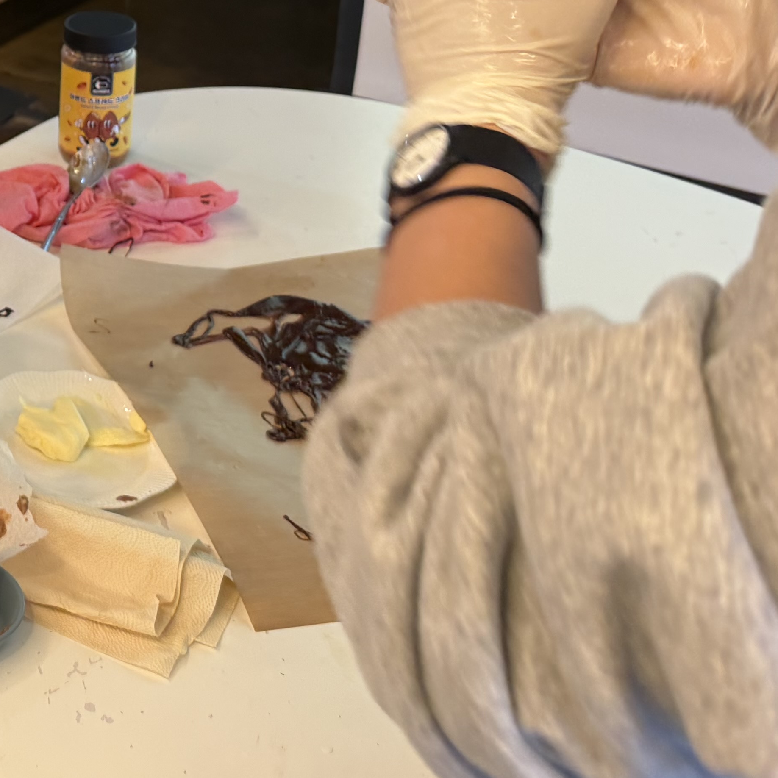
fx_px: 1678
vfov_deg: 25.2
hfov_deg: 23.2
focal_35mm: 66
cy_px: 53
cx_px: -231
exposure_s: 1/60
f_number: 1.78
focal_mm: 6.76
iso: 125
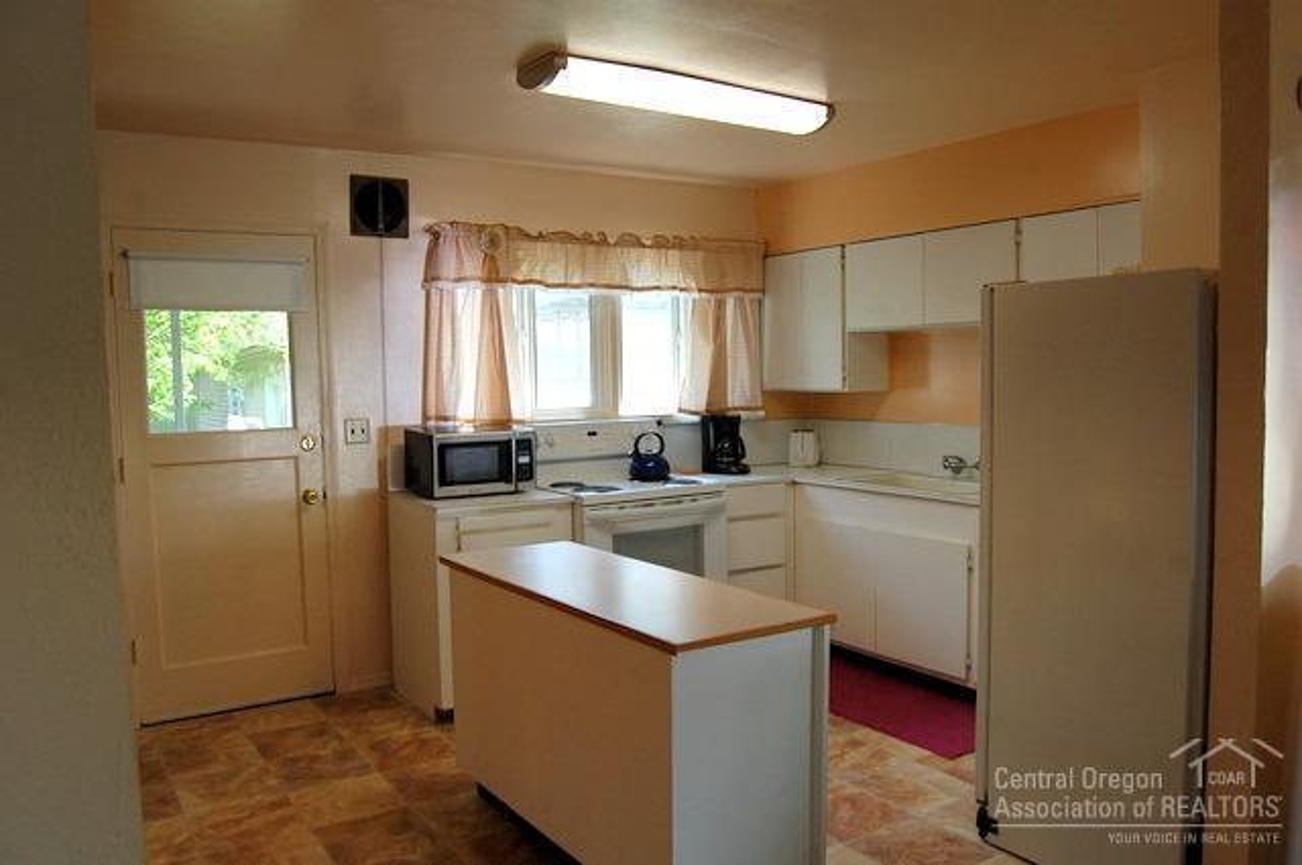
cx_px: 651
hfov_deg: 67.4
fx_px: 975
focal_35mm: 27
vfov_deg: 47.8
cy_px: 432
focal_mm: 18
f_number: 5.6
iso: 360
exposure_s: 1/125
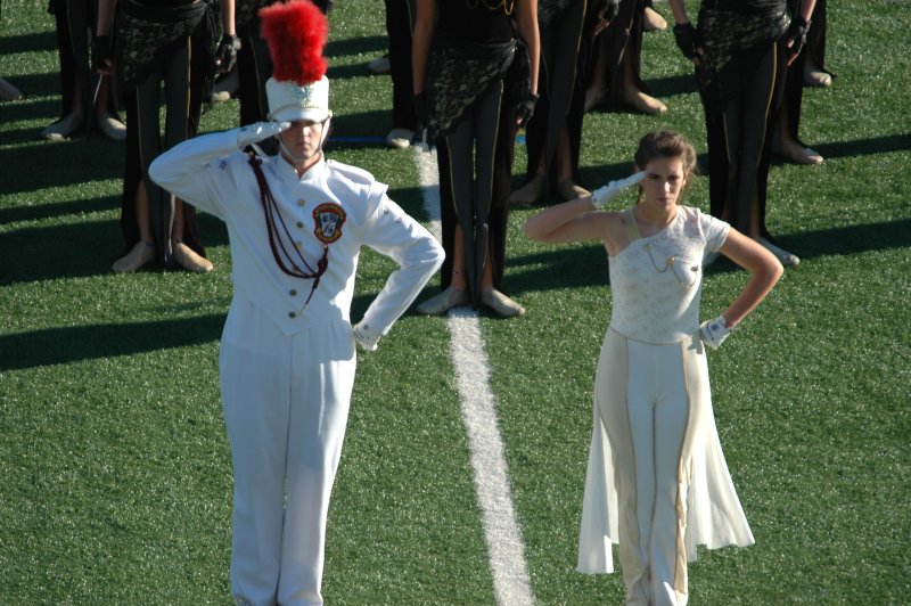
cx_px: 456
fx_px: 15170
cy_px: 303
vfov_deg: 2.3
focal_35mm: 600
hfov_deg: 3.4
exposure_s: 1/500
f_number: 5.6
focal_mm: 400
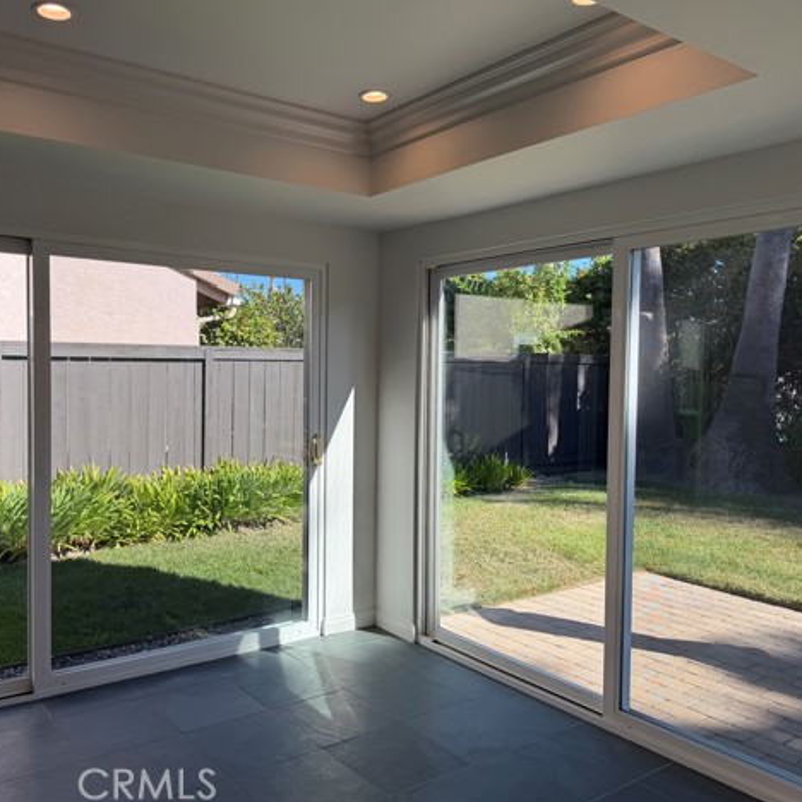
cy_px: 398
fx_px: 760
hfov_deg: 55.2
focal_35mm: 29
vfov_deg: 55.6
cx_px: 317
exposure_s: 1/1464
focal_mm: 6.76
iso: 80
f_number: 1.78
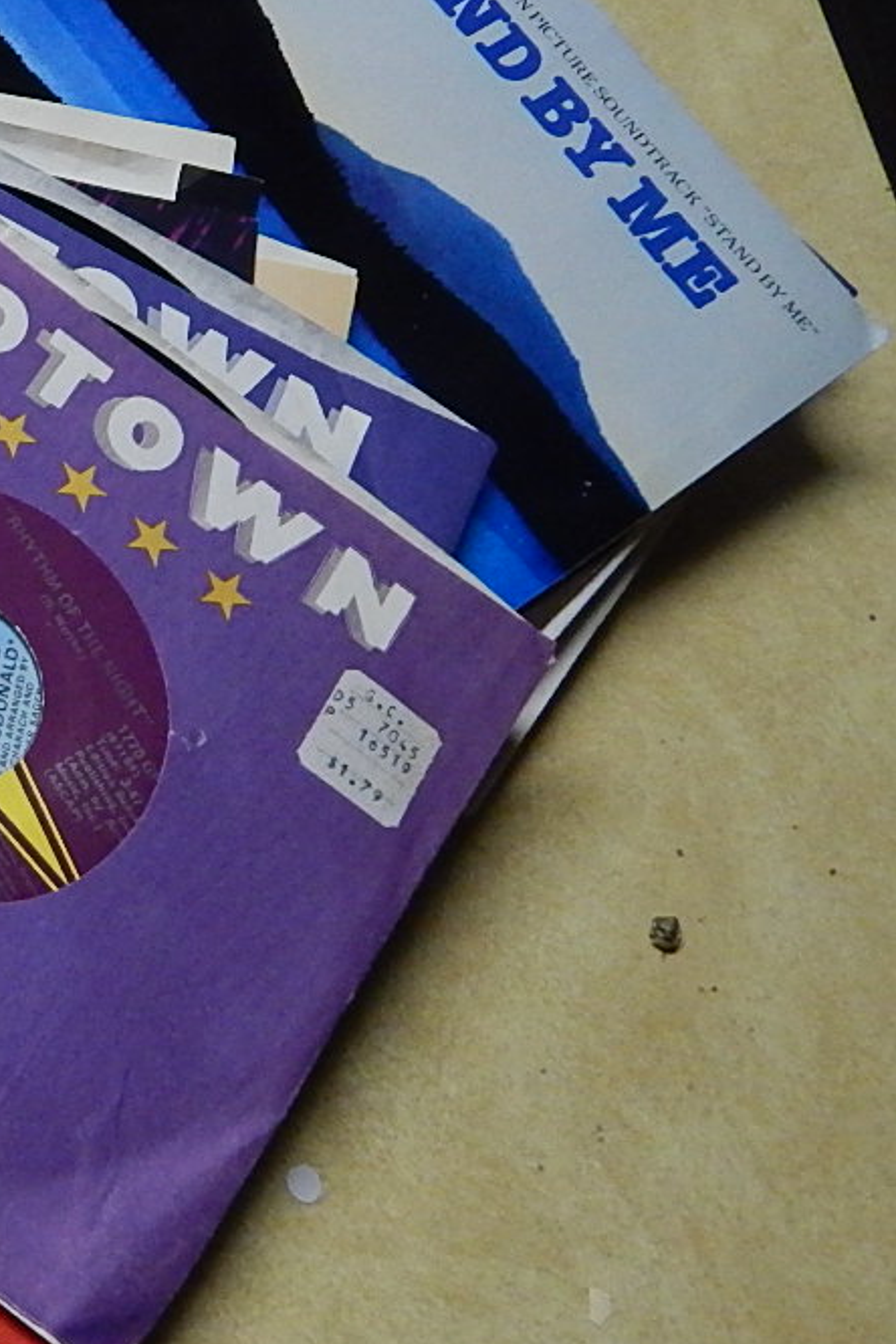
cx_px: -716
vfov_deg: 36.0
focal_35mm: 55
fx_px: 2053
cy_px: 480
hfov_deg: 18.9
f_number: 3
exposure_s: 1/100
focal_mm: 4
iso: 400
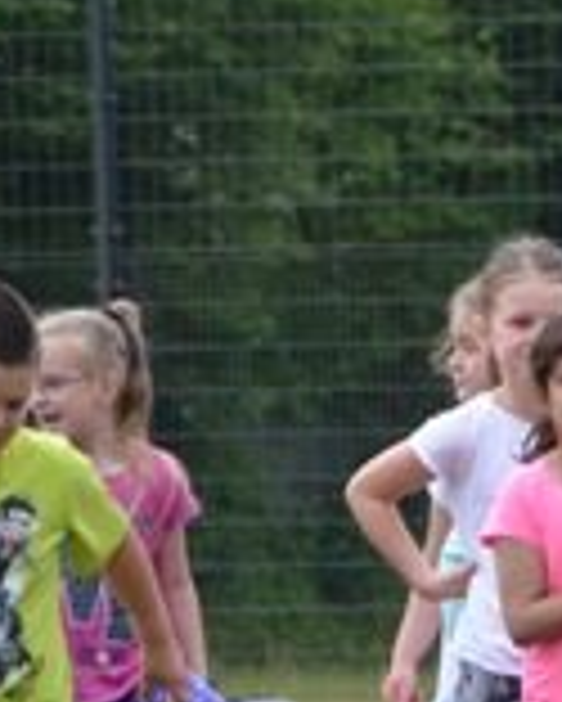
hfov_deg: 2.5
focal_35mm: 606
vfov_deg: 3.2
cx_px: 1088
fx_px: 12586
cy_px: 693
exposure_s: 1/1000
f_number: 5.6
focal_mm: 105
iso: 800
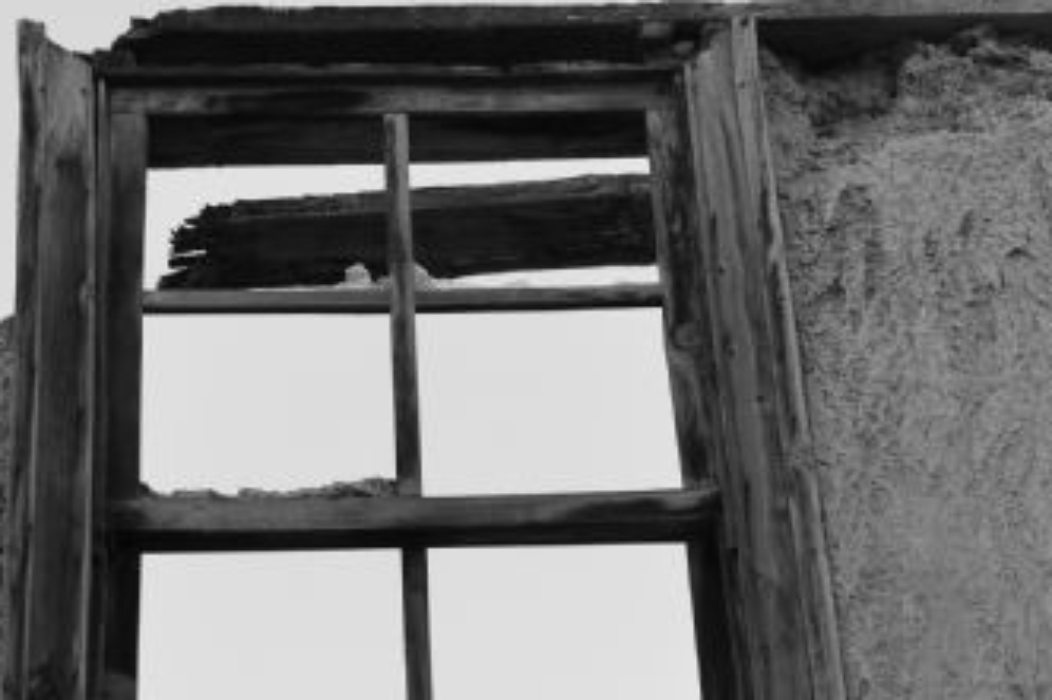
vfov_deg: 9.8
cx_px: 440
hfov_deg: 14.8
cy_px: 540
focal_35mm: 139
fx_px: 4060
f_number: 5.6
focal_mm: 30
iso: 200
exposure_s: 1/320
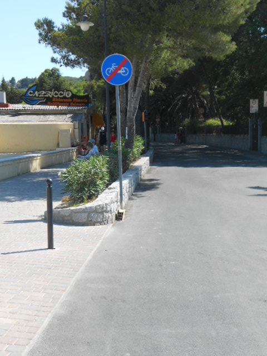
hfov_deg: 26.1
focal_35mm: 56
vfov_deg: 34.3
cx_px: 134
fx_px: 576
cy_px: 178
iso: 80
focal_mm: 10.3
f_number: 4.9
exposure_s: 1/320
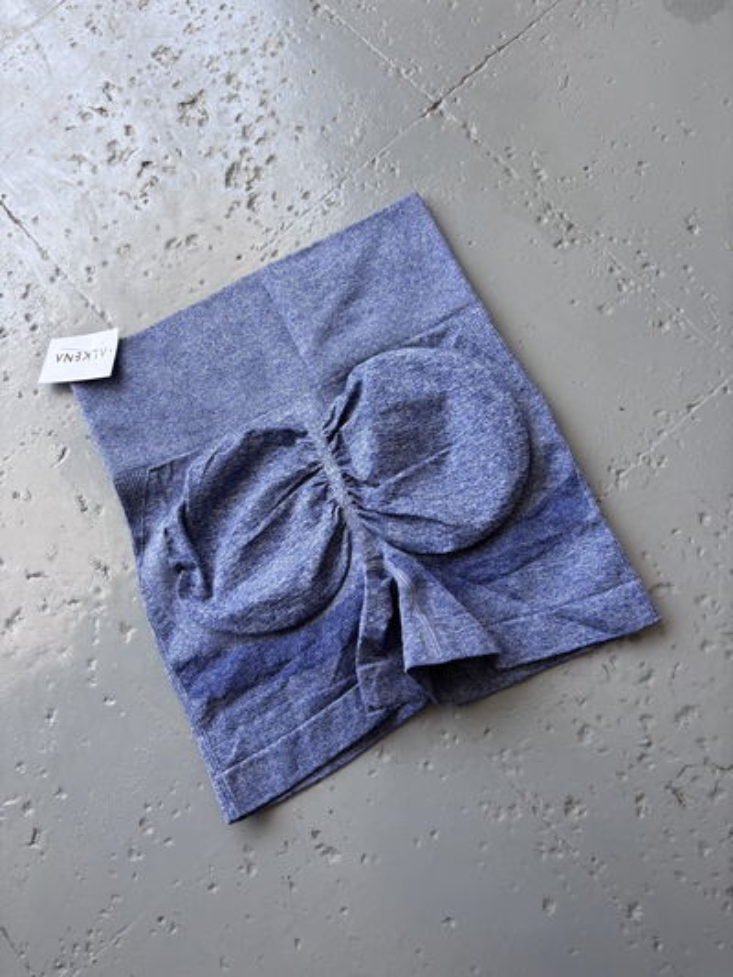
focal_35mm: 26
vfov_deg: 67.3
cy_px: 488
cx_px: 366
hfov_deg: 53.1
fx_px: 734
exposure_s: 1/123
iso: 32
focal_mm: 5.96
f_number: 1.6
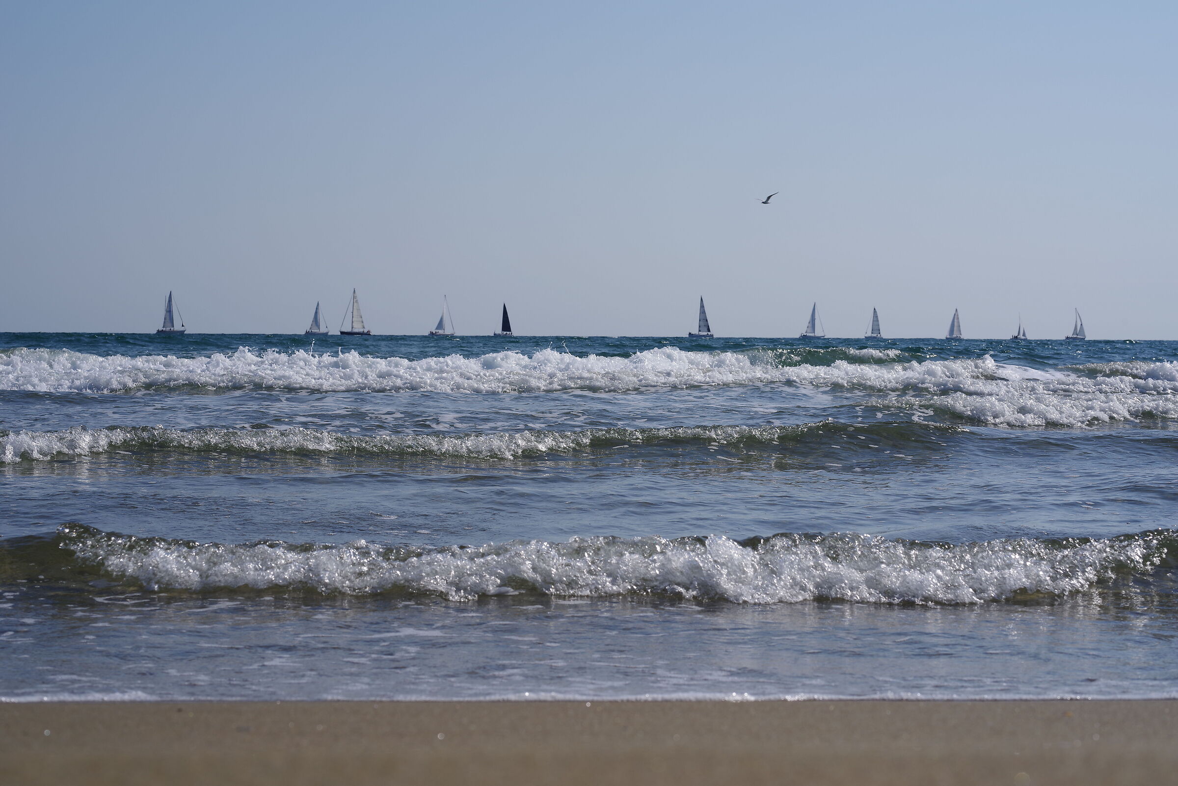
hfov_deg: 23.9
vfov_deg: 16.1
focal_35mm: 85
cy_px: 393
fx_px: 2782
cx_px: 589
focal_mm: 85
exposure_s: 1/250
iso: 100
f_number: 13
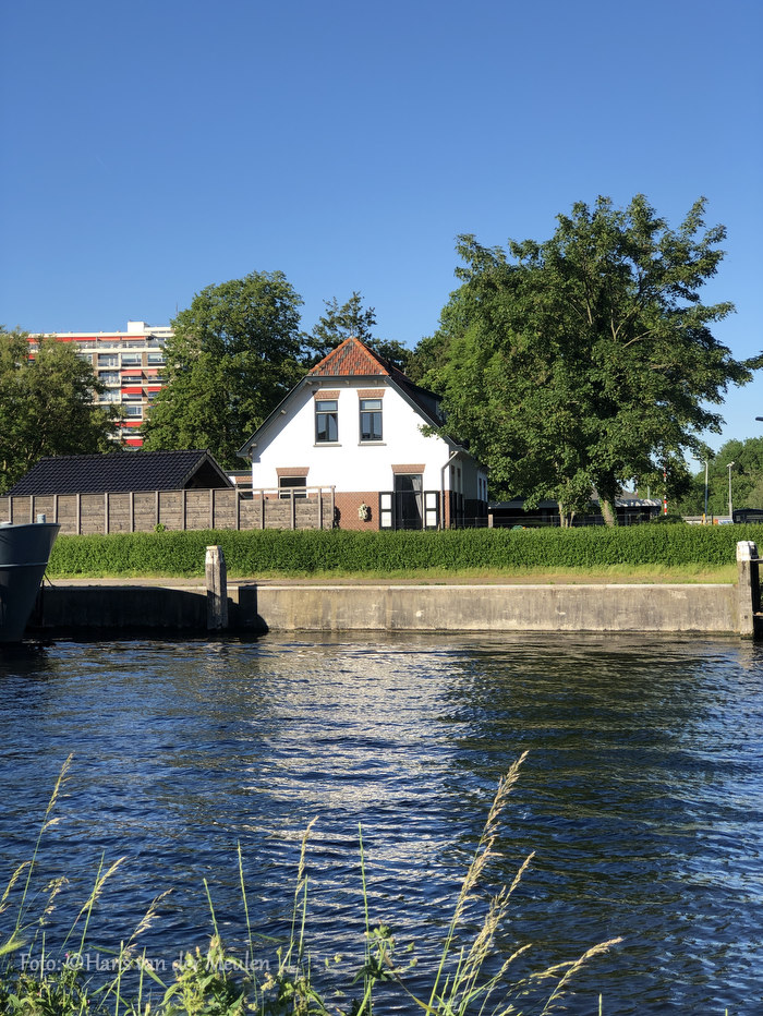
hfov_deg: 25.7
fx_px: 1674
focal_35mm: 57
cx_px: 382
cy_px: 508
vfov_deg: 33.8
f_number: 2.8
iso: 20
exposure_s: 1/516
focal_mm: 6.6
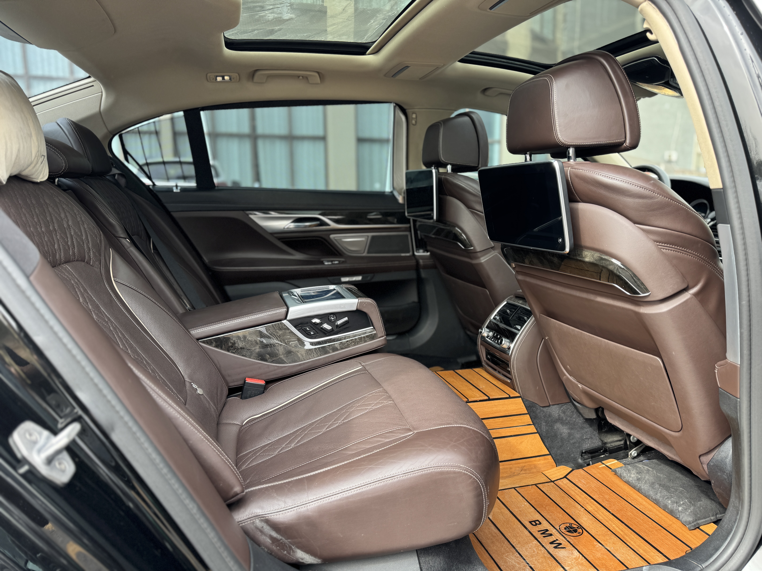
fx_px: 528
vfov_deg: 56.8
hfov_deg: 71.6
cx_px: 381
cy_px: 286
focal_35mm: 24
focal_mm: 6.76
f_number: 1.78
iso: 64
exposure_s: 1/169
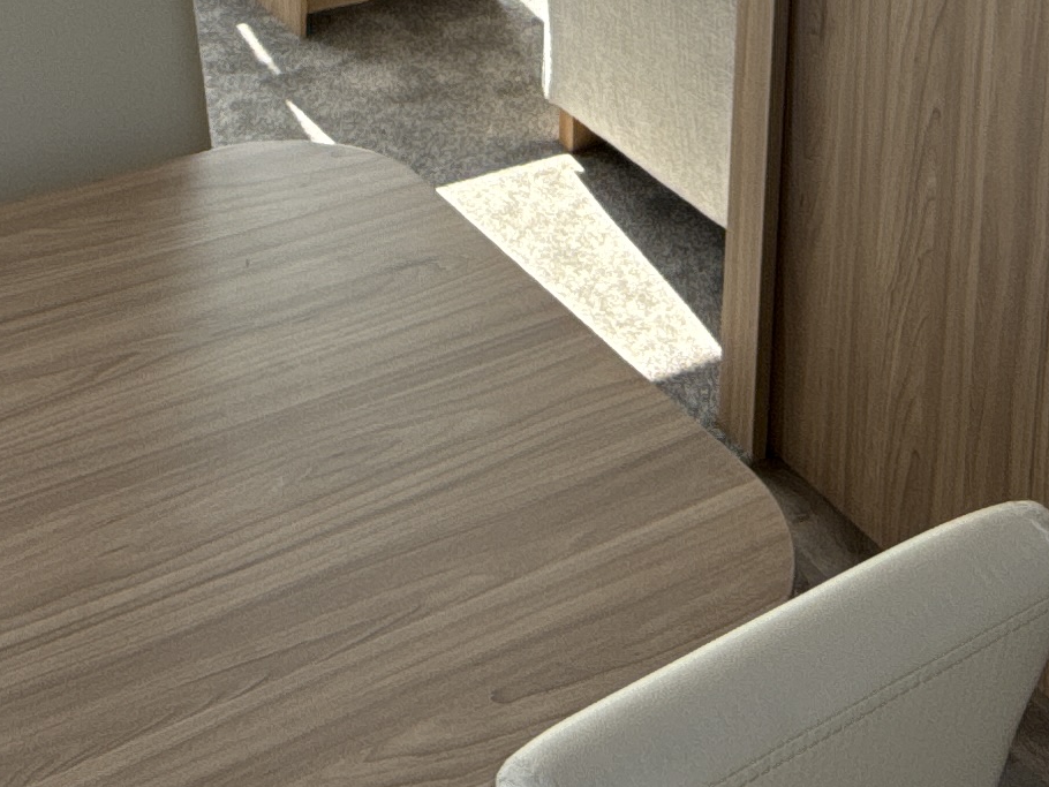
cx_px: 578
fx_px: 1879
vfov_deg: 20.0
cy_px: -436
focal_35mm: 62
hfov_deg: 31.2
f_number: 2.2
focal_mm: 2.22
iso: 64
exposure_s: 1/779
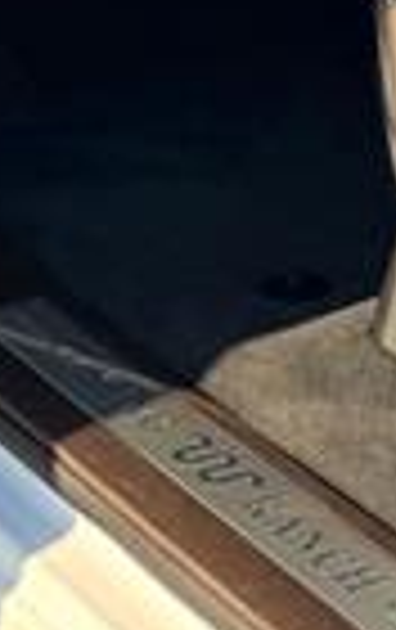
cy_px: -351
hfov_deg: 10.7
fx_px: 1995
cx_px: -288
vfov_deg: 16.2
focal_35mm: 116
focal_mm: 6.76
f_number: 1.78
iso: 80
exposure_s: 1/477
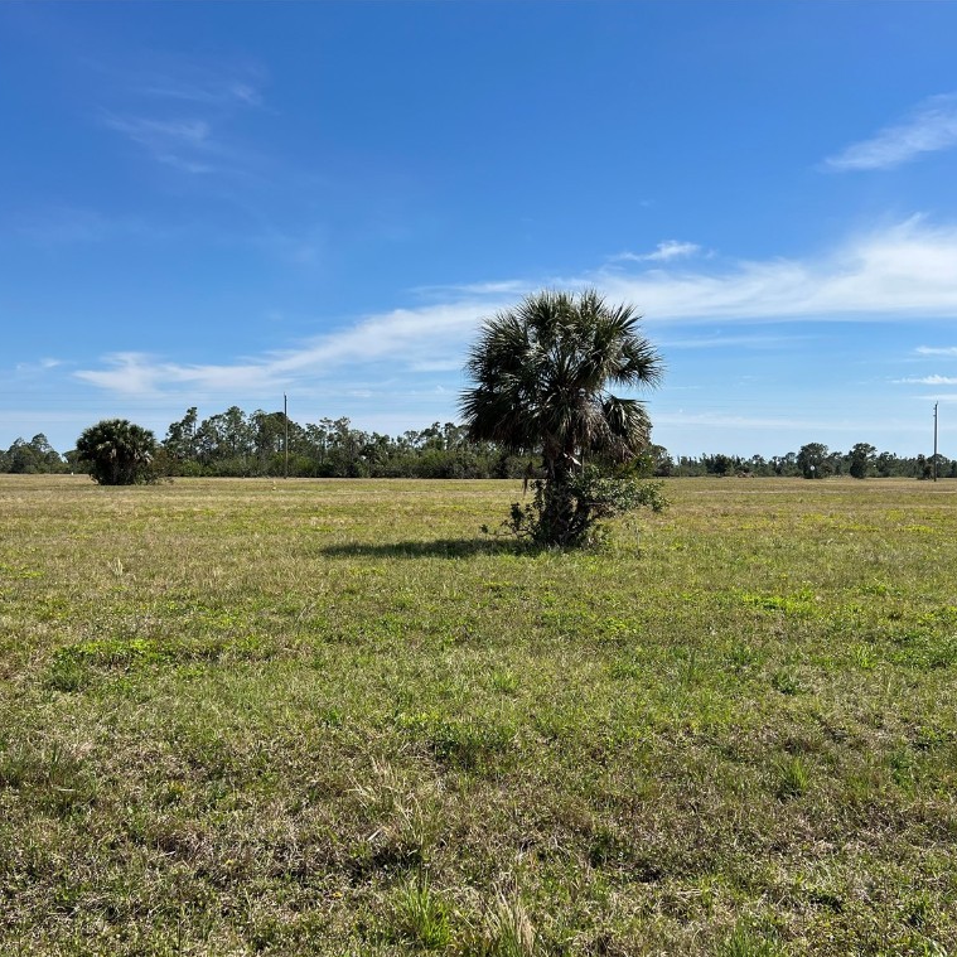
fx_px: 970
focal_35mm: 31
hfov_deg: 52.5
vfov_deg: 52.5
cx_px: 475
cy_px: 483
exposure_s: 1/6211
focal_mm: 5.7
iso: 50
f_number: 1.5
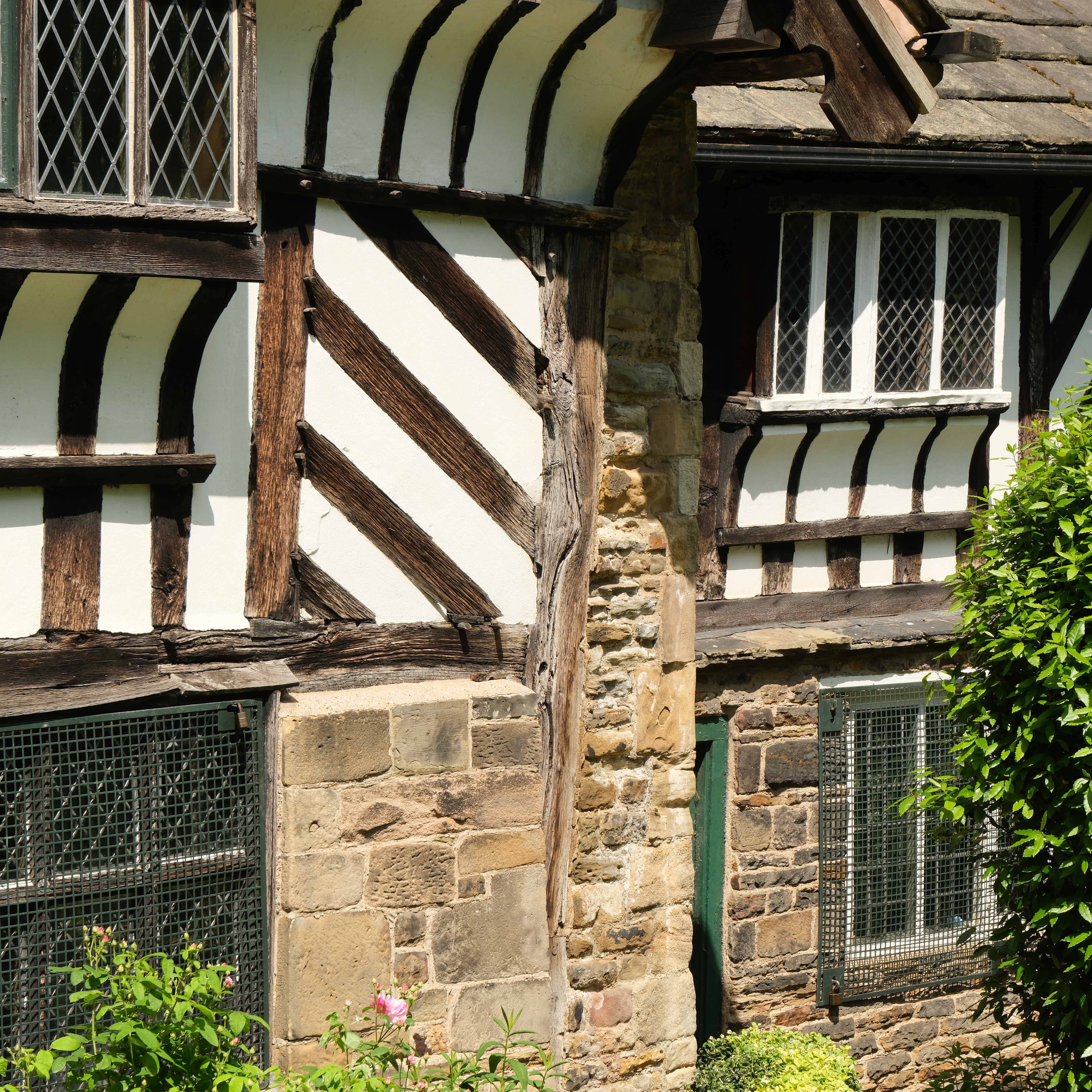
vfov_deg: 18.1
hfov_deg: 18.1
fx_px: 3426
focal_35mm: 96
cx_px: 636
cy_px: 546
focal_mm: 50
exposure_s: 1/320
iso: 250
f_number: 8
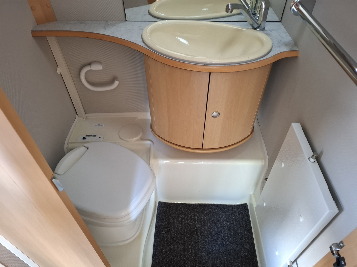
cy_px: 134
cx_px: 178
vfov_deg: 58.9
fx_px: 237
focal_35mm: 23
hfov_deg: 73.9
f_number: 1.8
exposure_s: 1/24
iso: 400
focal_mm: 5.54
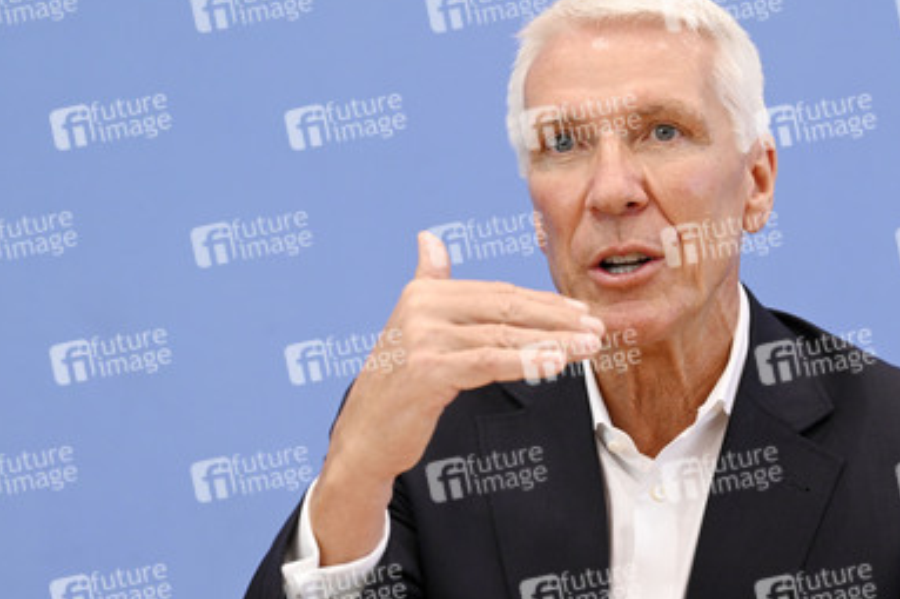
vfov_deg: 9.0
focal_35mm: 153
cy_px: 298
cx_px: 518
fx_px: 3823
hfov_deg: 13.4
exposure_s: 1/500
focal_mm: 130
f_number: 5.6
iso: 3200
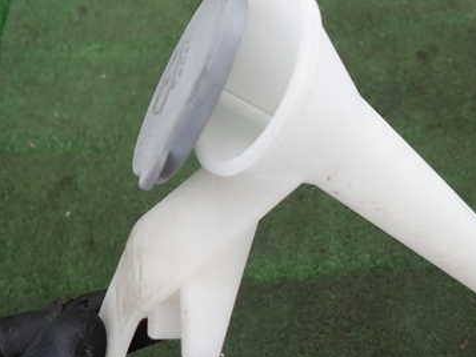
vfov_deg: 34.4
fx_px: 578
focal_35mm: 42
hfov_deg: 43.4
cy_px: 192
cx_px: 356
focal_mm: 4.5
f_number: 2
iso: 200
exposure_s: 1/40
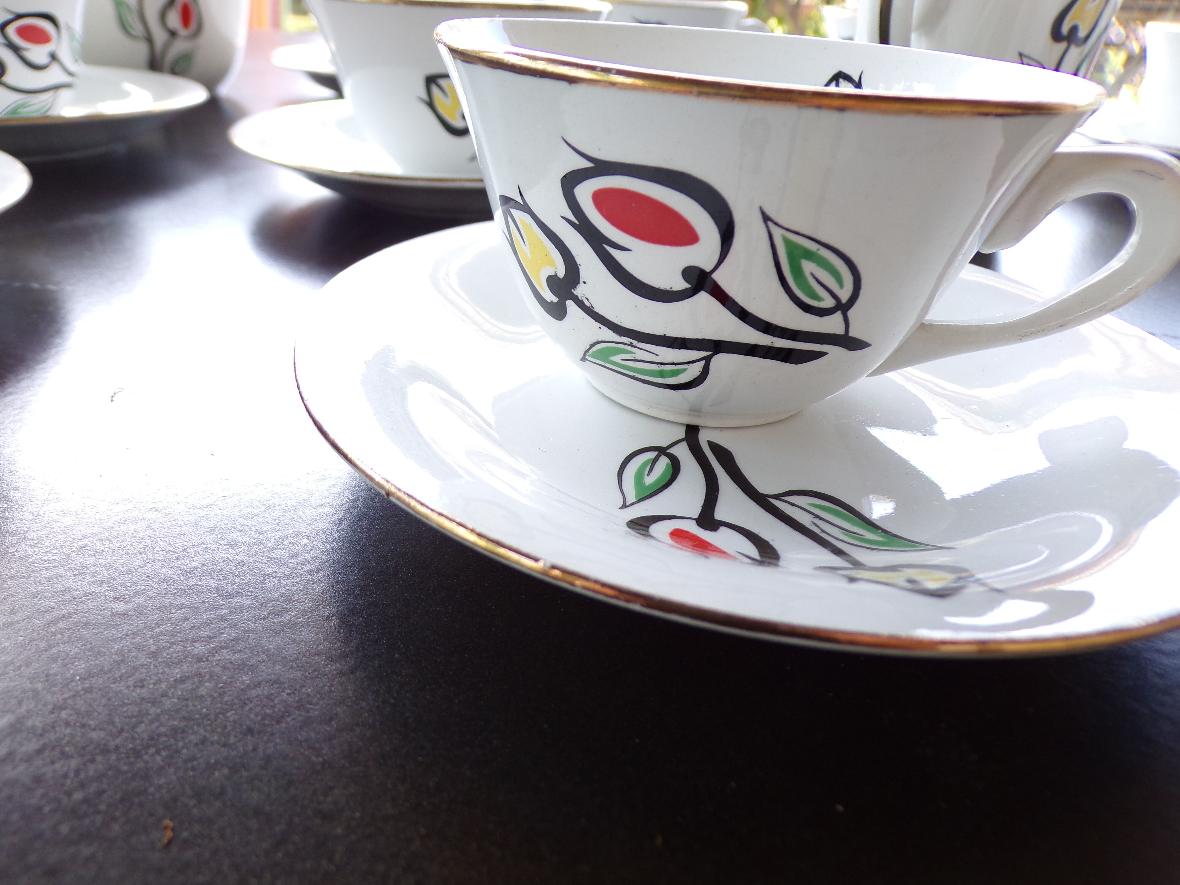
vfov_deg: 56.8
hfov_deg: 71.6
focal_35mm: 24
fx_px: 818
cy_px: 442
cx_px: 590
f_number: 3
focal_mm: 4.3
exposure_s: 1/60
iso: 80
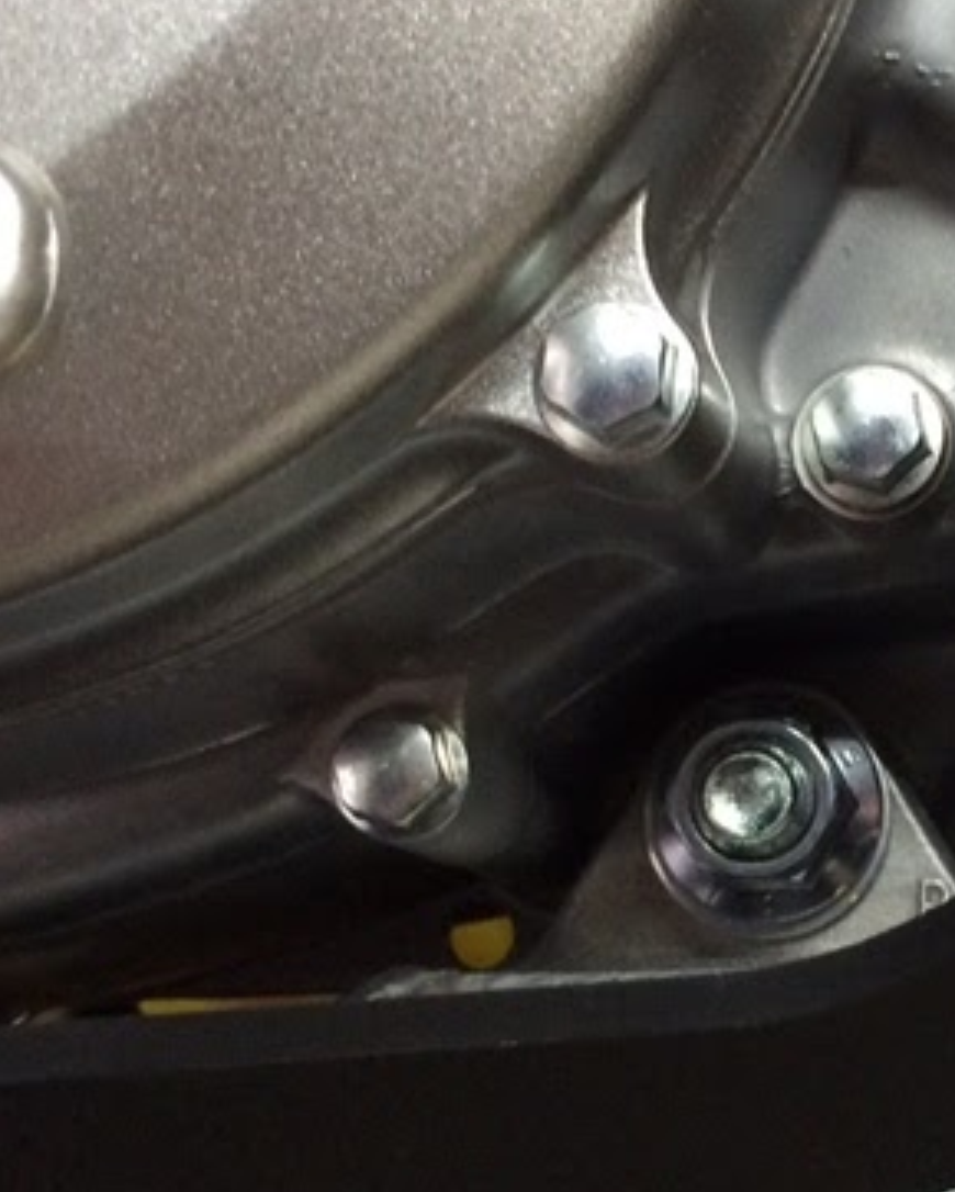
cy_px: 747
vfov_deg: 23.8
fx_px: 2824
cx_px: 1153
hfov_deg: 18.2
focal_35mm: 80
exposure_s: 1/33
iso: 320
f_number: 2.2
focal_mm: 4.15
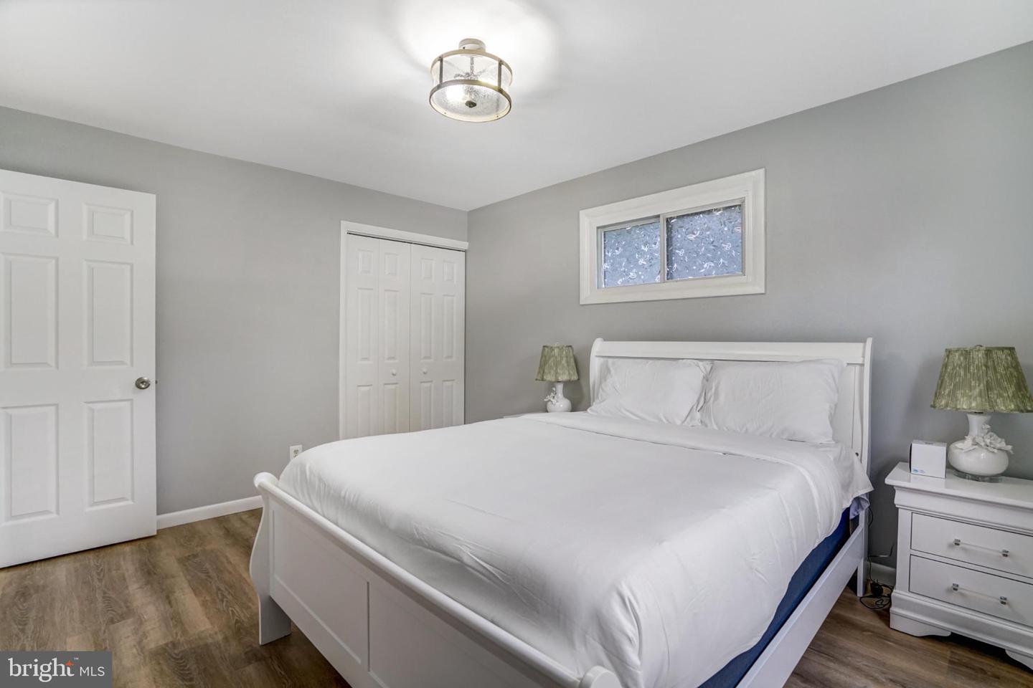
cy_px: 344
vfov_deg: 73.7
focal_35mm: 16
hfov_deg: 96.7
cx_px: 516
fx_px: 459
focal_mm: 16
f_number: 8
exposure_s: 1/125
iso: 1250
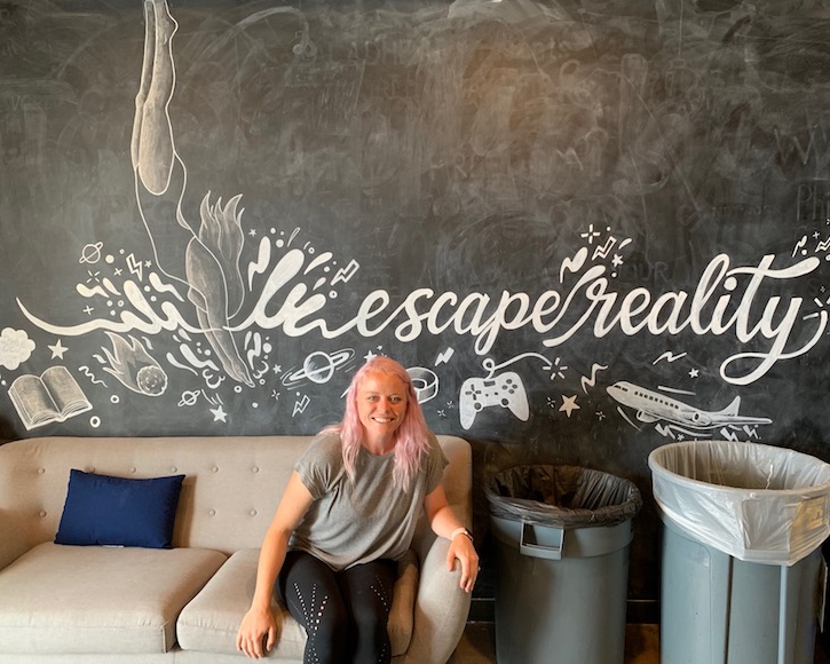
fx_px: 688
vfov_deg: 51.5
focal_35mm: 28
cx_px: 428
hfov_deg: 62.2
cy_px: 327
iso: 200
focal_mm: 4.25
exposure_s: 1/60
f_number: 1.8
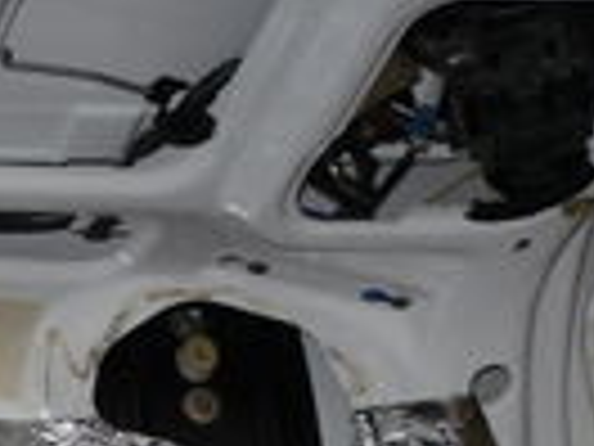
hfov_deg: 10.8
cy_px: 671
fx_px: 2917
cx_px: -508
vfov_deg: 8.5
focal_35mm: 170
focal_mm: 6.3
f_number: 3.5
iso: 80
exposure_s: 1/45
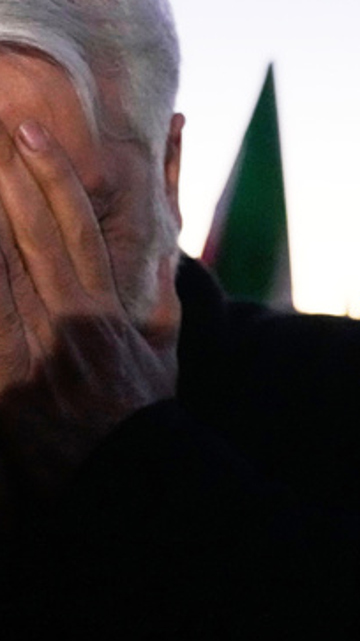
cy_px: 356
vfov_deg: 29.7
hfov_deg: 16.9
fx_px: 1206
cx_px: 245
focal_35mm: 71
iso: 10000
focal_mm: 24
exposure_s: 1/160
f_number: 4
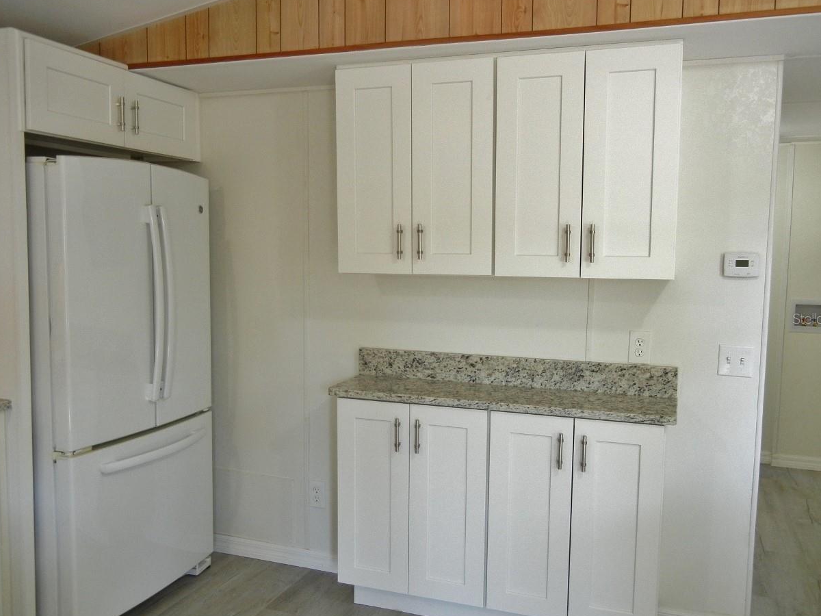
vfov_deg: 44.2
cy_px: 318
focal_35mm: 32
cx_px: 419
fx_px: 759
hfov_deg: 56.8
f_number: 3.5
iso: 160
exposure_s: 1/34
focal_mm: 5.4
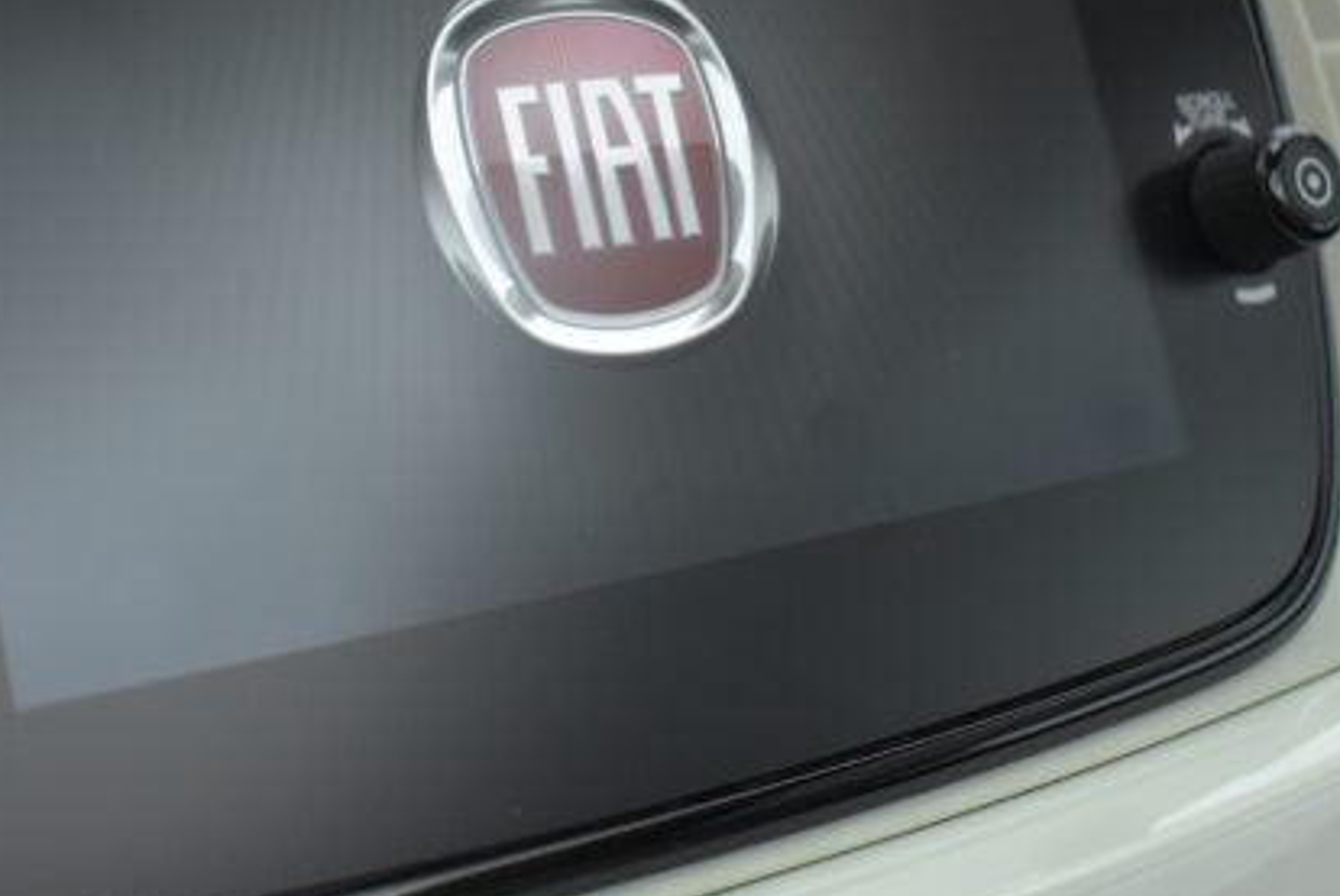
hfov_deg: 31.3
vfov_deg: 21.2
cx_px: 495
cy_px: 244
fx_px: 2382
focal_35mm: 64
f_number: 3.8
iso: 1600
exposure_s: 1/250
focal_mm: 23
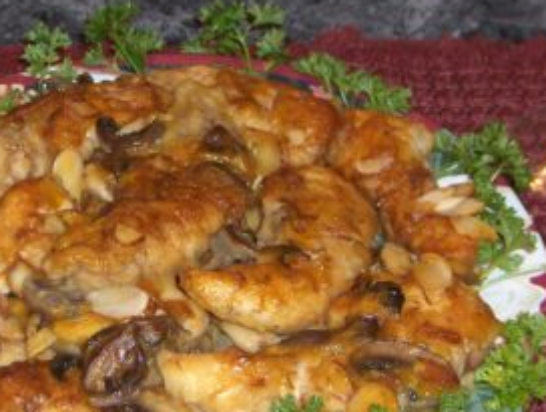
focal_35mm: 110
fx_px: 1738
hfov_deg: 17.8
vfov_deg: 13.5
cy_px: 203
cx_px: 185
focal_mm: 8
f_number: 2.8
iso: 100
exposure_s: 1/60
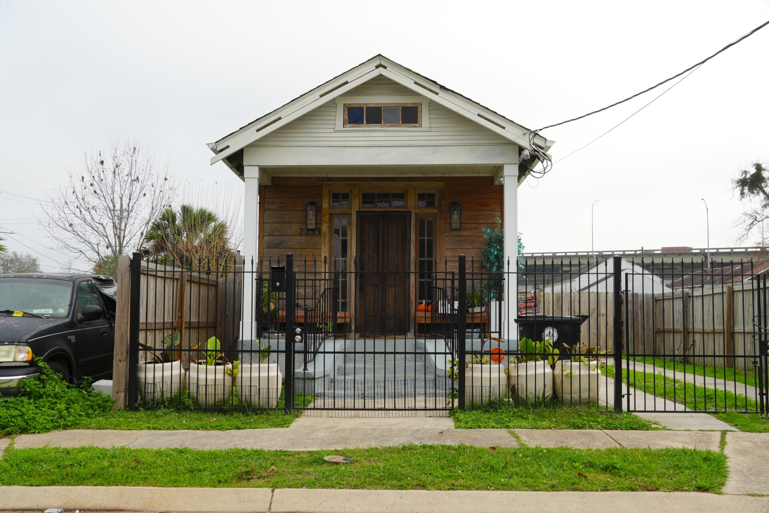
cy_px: 256
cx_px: 384
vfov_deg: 33.4
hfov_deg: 48.5
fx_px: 854
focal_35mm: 40
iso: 100
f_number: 9
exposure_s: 1/125
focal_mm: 27
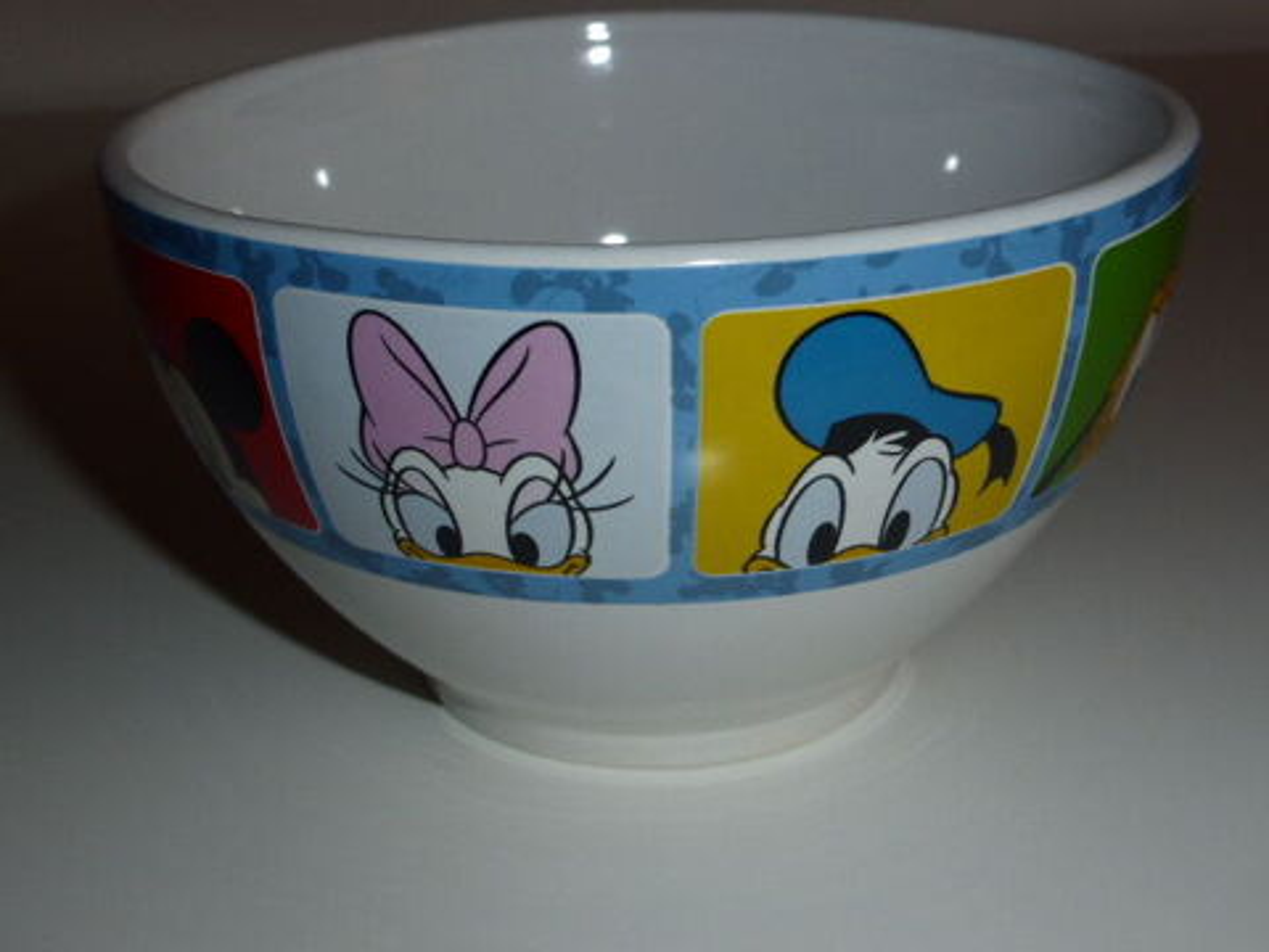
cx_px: 634
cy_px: 476
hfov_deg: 36.2
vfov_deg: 27.5
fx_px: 1943
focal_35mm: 53
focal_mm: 9
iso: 125
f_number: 4.4
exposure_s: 1/60
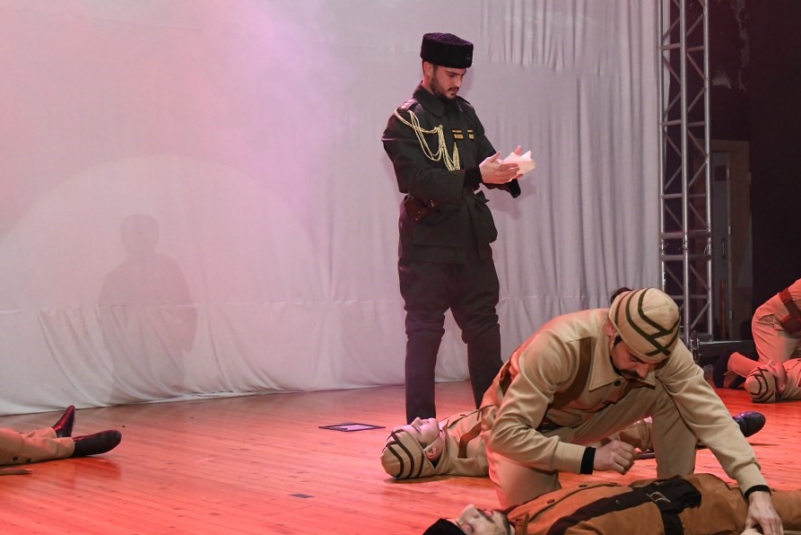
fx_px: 1491
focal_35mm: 67
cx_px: 522
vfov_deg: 20.3
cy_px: 253
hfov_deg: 29.9
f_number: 5.6
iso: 4000
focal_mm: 38
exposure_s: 1/250
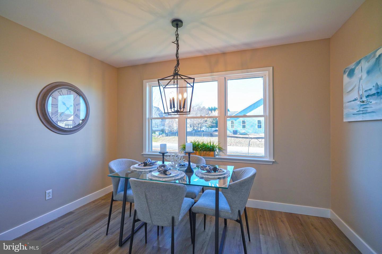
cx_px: 191
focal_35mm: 16
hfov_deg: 96.7
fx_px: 170
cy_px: 127
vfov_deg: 73.7
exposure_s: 1/160
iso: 320
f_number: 4
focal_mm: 16
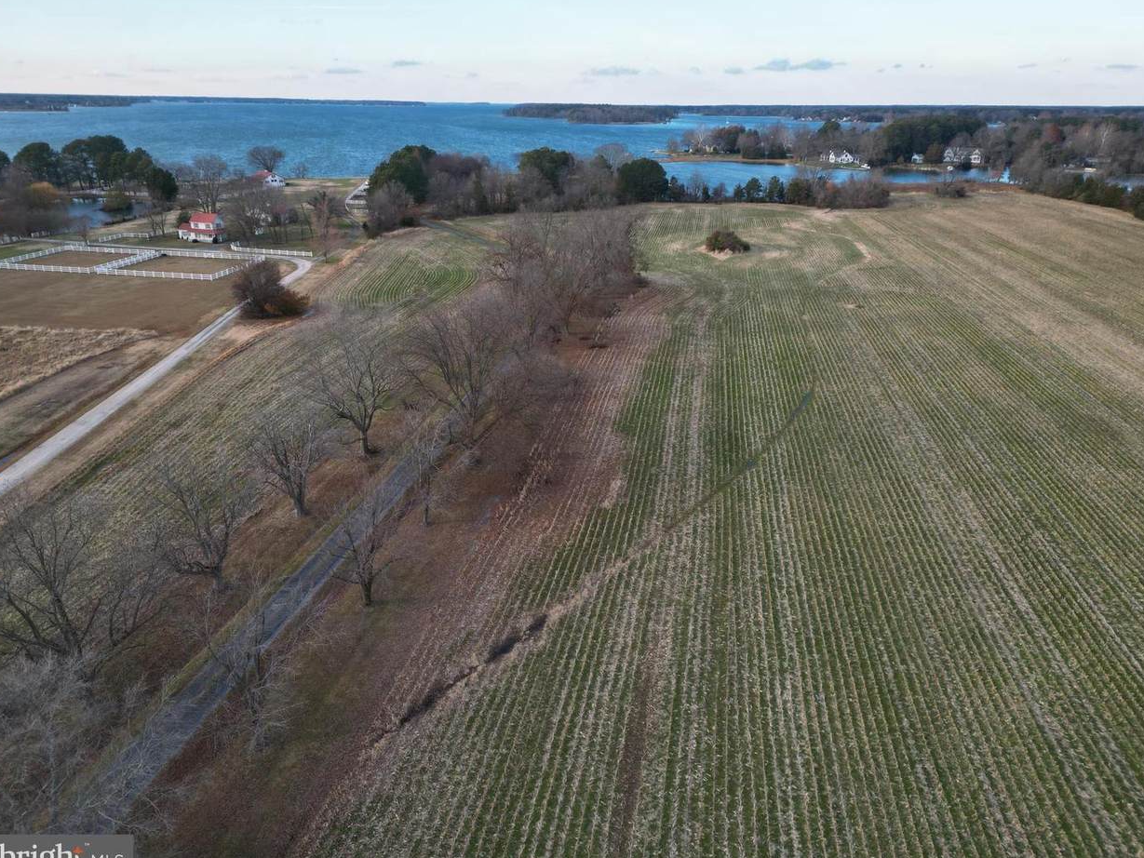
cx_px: 584
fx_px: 826
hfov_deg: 69.4
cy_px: 436
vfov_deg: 54.9
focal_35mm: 25
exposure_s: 1/640
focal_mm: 6.72
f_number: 1.7
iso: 200
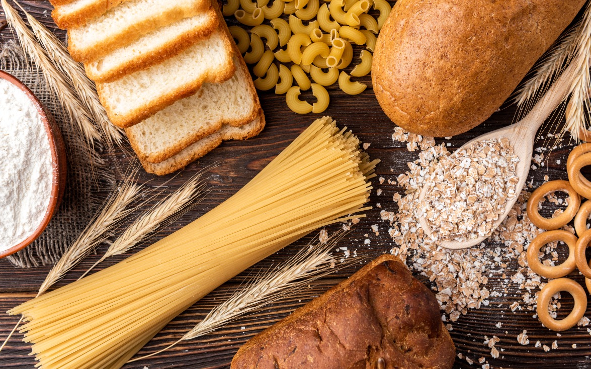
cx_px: 294
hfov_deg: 40.3
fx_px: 805
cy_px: 196
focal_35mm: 50
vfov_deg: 25.8
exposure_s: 1/125
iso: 100
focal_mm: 48
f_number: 9
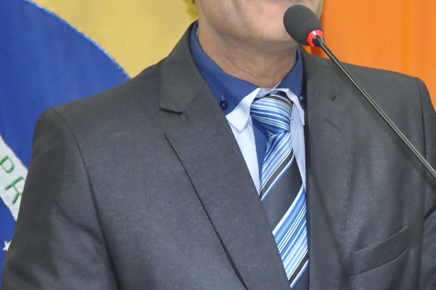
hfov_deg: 8.6
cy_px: 64
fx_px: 2891
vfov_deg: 5.7
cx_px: 257
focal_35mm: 239
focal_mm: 66
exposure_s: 1/60
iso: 2000
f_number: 5.3
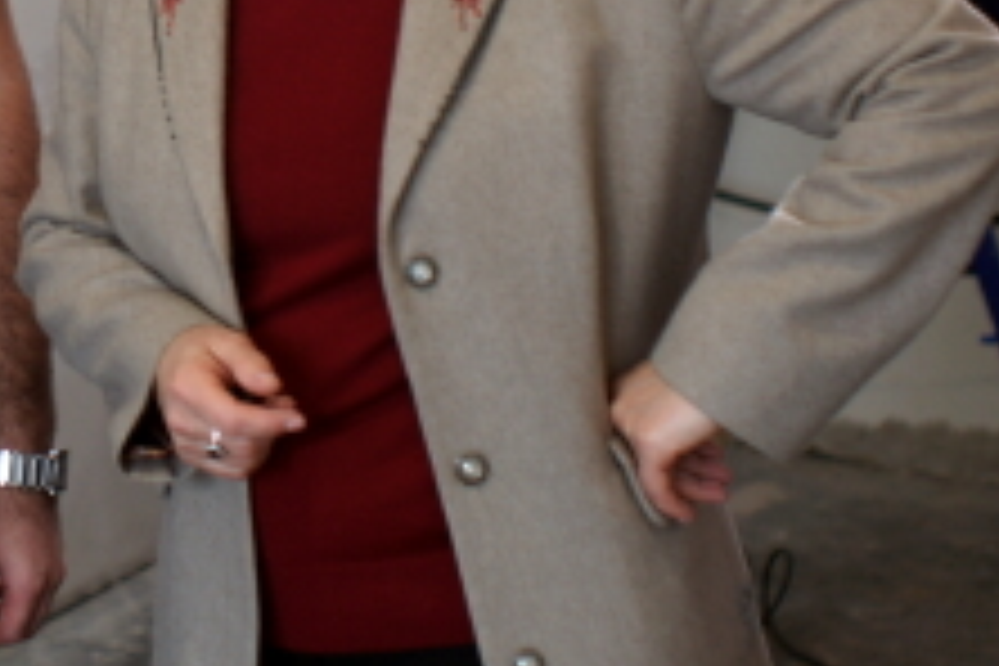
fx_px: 2359
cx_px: 94
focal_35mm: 85
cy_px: -135
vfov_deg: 15.5
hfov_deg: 23.3
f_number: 2.8
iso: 200
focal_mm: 35
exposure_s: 1/50
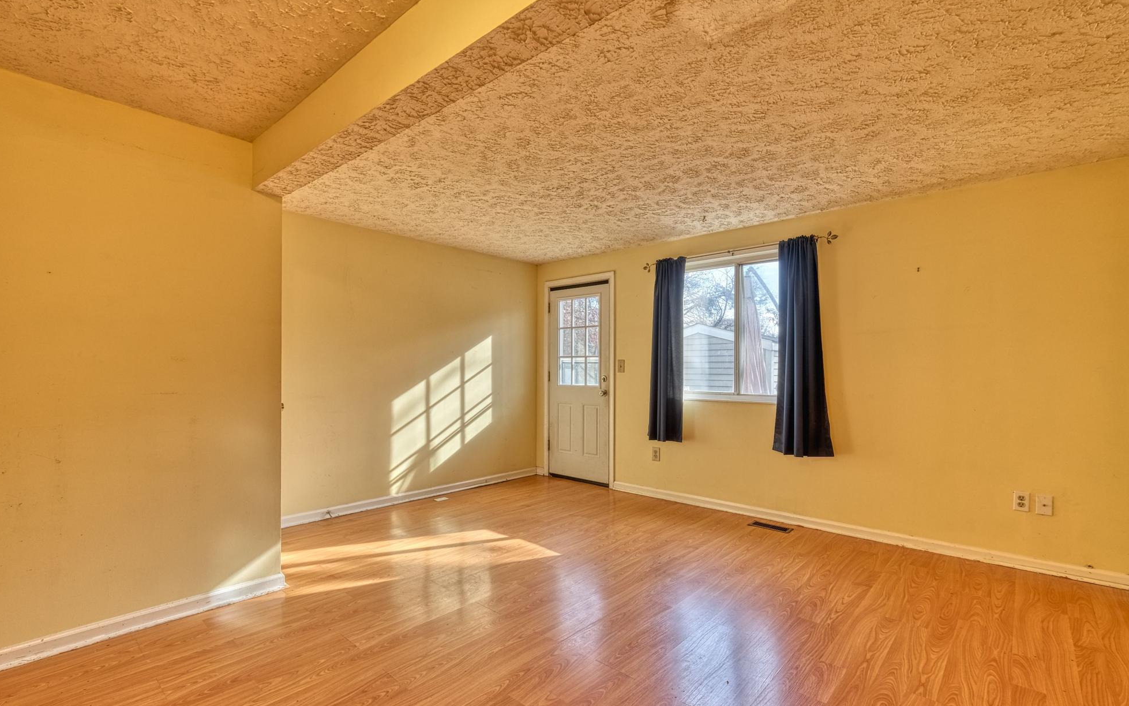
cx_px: 557
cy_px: 379
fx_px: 492
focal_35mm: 16
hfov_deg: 97.8
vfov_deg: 71.2
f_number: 8
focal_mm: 10
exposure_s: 1/28
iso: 400
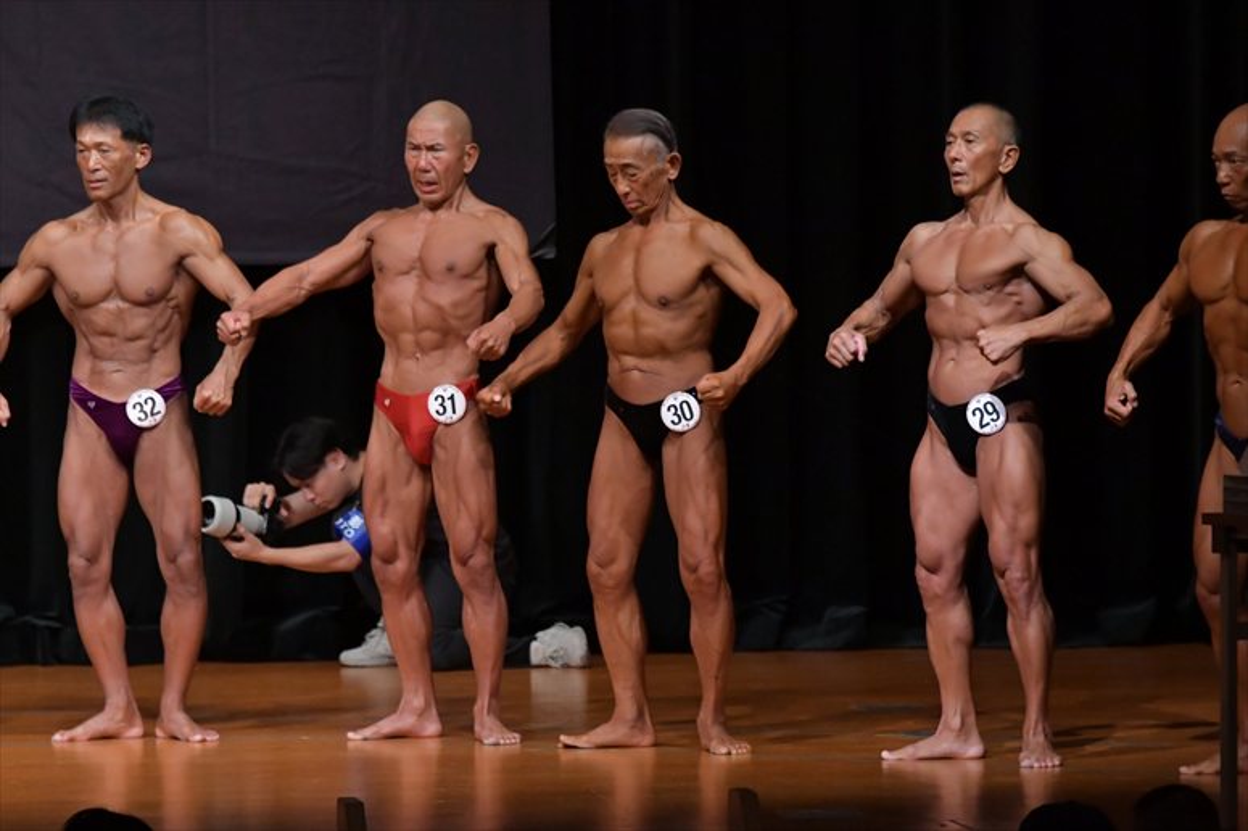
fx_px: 9356
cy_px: 416
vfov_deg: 5.1
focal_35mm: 270
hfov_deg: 7.6
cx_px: 624
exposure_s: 1/400
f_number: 5.6
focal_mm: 180
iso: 5000
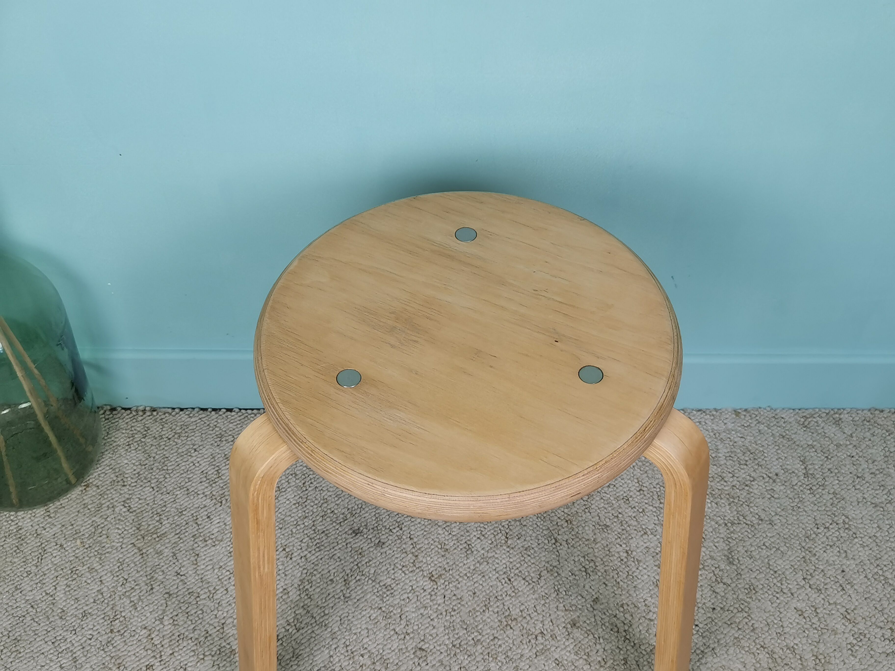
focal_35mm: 42
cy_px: 336
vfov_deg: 34.3
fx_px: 1086
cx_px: 448
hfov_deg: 44.8
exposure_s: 1/100
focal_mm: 5.58
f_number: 1.8
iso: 50
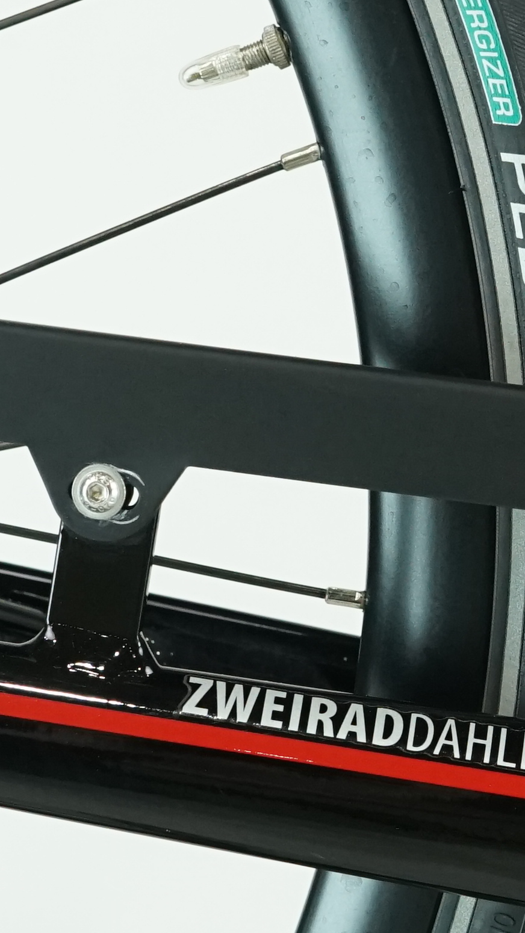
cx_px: 556
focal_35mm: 150
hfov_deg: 8.0
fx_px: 3712
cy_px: 532
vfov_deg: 14.3
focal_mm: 37
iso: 1600
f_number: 5.6
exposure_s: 1/200
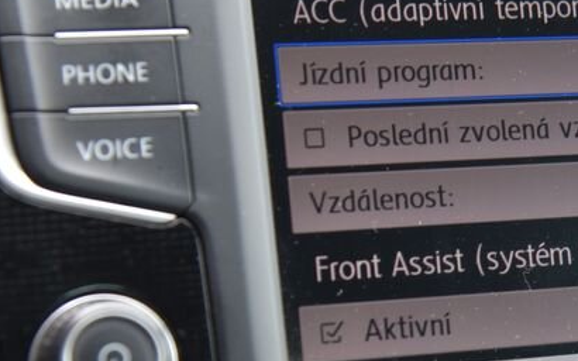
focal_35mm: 158
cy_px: 169
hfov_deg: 13.1
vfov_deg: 8.3
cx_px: 561
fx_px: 2488
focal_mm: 62
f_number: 4.5
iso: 500
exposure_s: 1/80
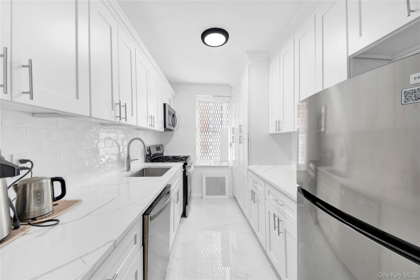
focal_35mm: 12
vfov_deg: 90.0
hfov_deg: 112.6
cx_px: 210
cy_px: 140
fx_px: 140
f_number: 8
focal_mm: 8
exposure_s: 1/2
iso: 100
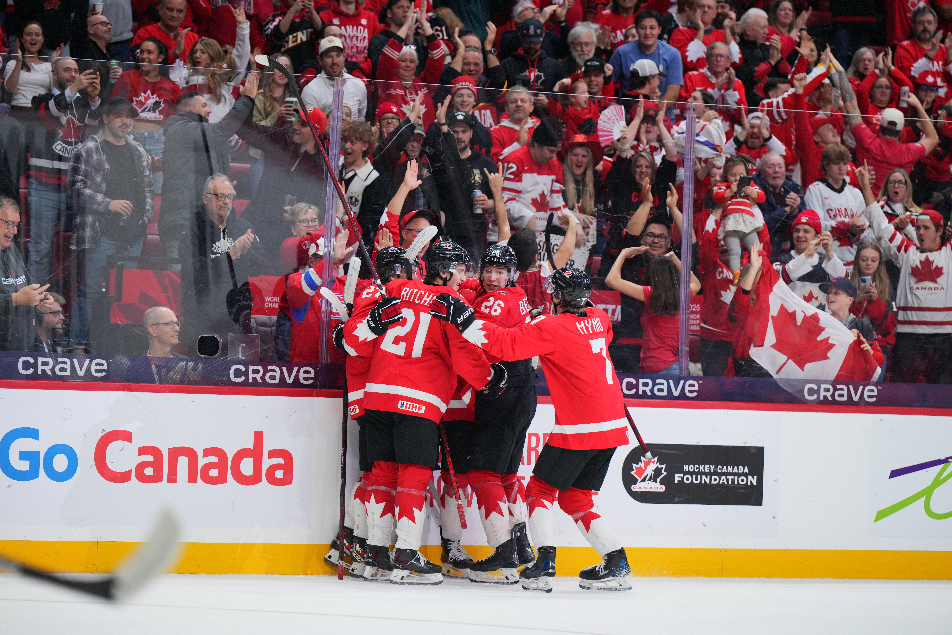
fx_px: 4442
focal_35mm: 168
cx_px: 476
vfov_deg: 8.2
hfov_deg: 12.2
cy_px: 318
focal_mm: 168
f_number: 4
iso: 2000
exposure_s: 1/1250
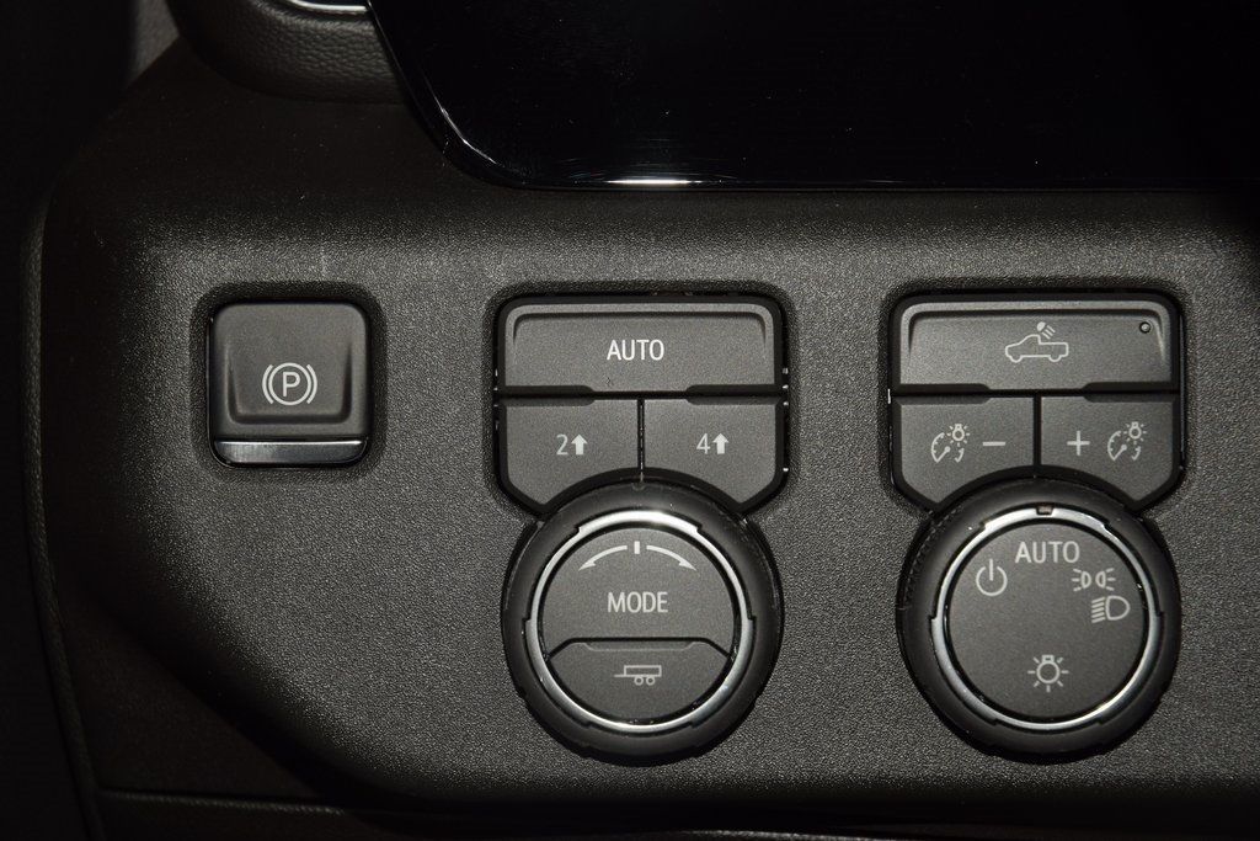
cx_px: 630
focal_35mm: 105
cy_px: 420
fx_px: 3675
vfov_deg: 13.0
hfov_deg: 19.5
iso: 100
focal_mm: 70
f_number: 8
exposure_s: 1/125
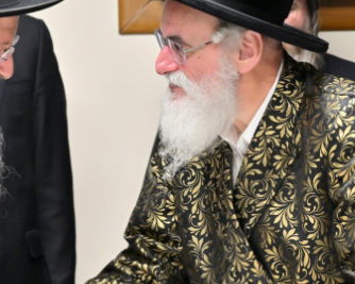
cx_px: 43
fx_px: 1996
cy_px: 145
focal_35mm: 190
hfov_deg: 10.1
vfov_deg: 8.1
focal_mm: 66
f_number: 4
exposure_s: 1/160
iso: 800
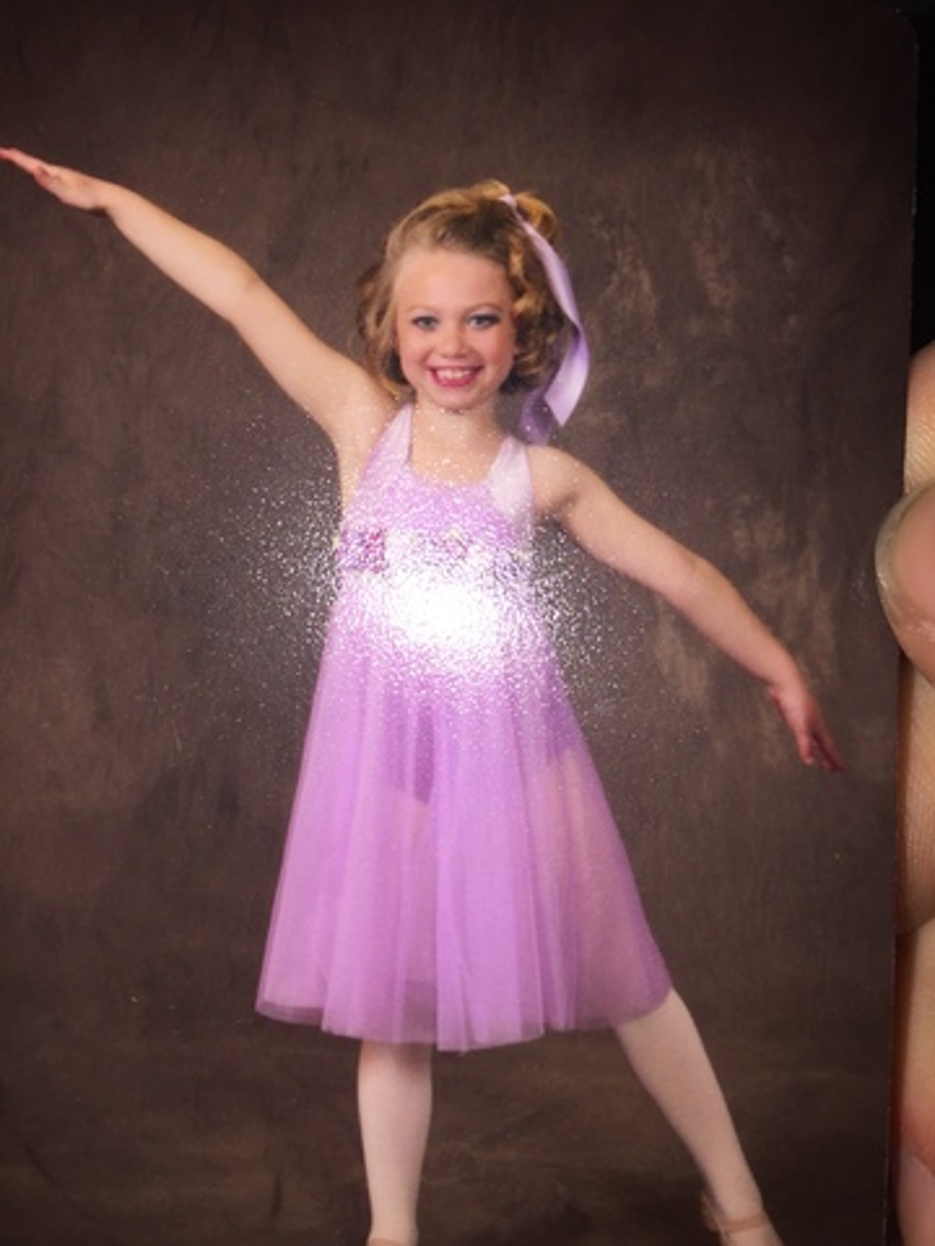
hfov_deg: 48.2
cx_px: 468
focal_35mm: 29
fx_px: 1044
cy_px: 623
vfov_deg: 61.7
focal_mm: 4.15
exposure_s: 1/482
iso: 32
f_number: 2.2
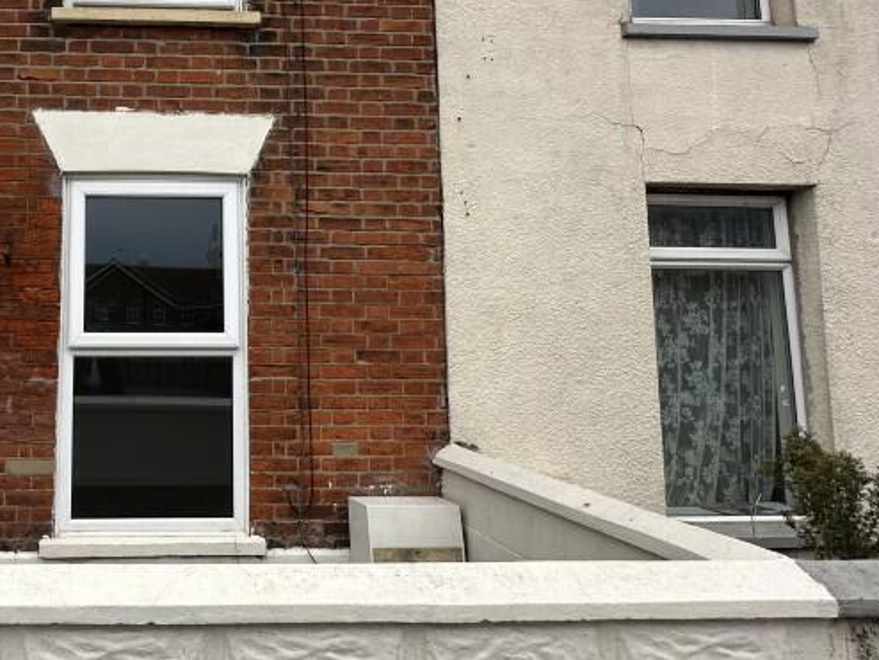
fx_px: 737
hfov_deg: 55.2
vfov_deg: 47.7
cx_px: 123
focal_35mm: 29
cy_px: 235
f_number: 2.2
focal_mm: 2.22
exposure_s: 1/262
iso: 40
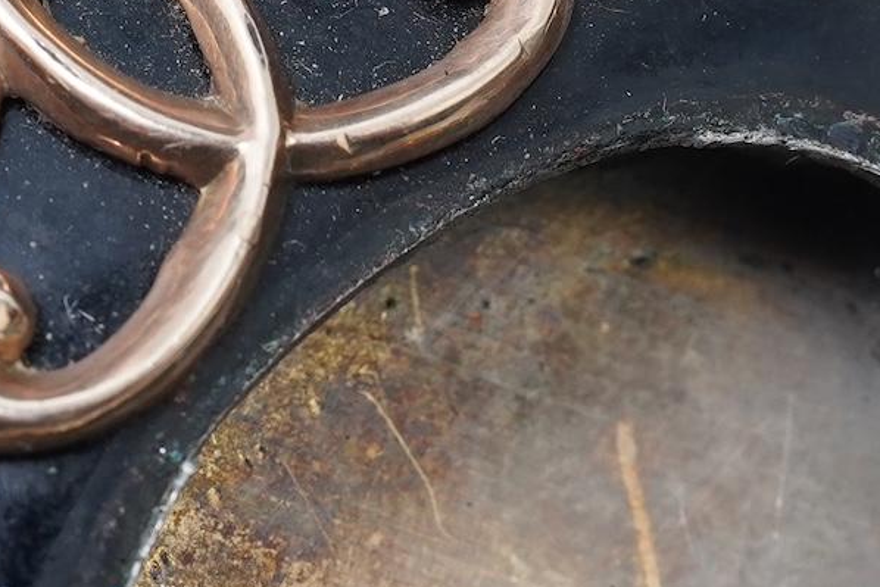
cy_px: 665
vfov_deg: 9.2
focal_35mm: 148
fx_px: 3618
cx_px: 539
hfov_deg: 13.9
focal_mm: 30
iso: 640
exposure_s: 1/125
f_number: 18
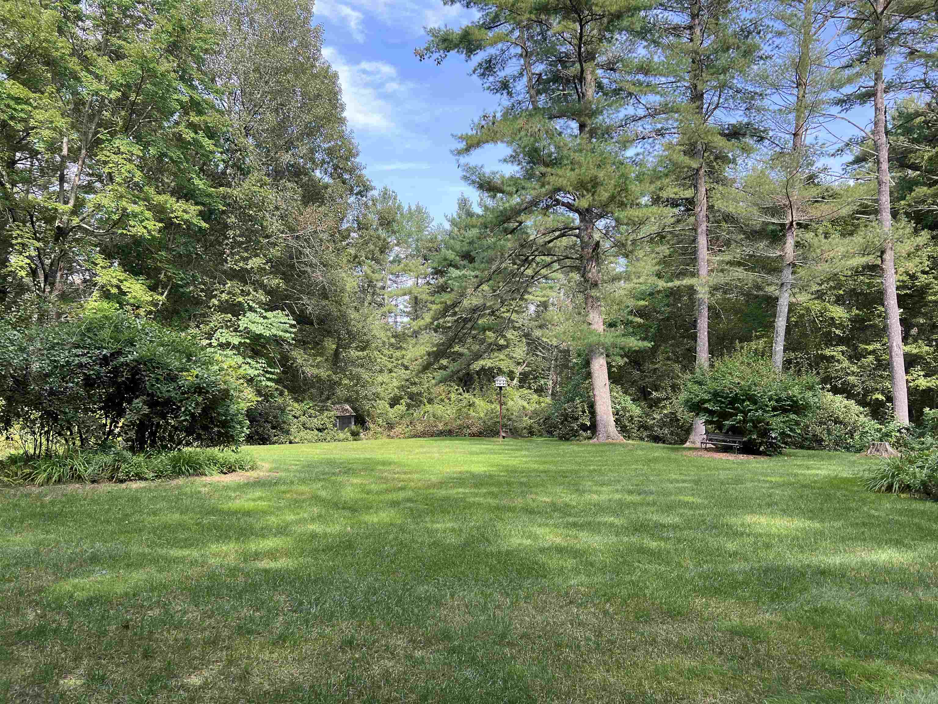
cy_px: 352
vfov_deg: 53.1
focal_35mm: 26
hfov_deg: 67.3
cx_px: 469
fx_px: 705
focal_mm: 5.7
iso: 50
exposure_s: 1/443
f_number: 1.5
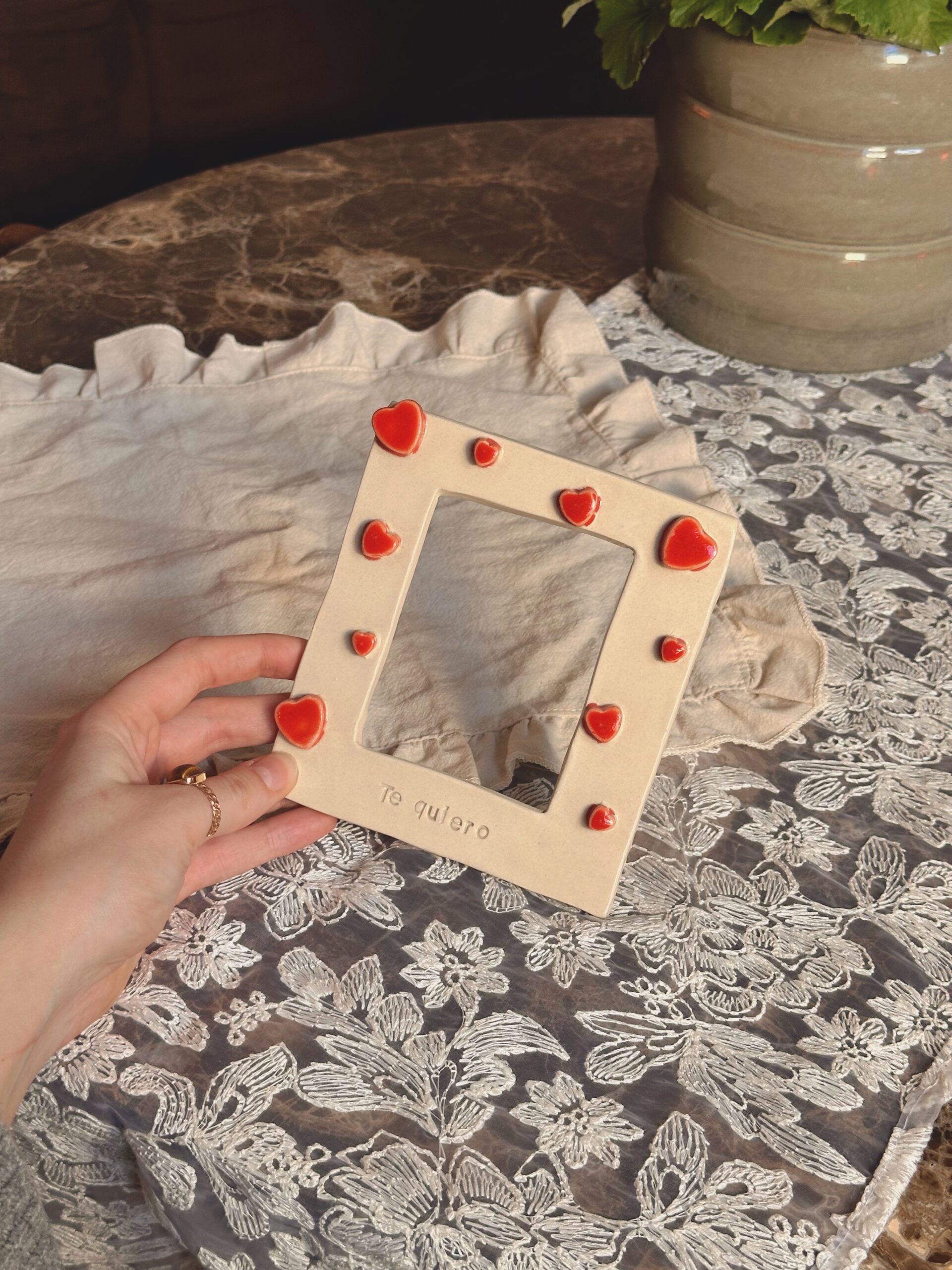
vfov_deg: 39.7
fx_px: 1760
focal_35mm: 48
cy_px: 635
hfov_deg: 30.3
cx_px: 476
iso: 100
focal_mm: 6.86
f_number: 1.78
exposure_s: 1/59
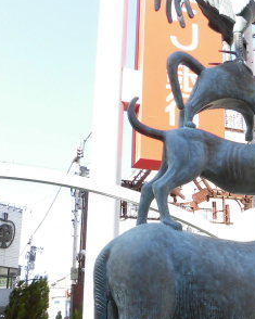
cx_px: 253
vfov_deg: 36.6
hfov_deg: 28.0
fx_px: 481
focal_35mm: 51
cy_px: 177
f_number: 3.1
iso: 100
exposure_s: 1/400
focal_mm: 4.3
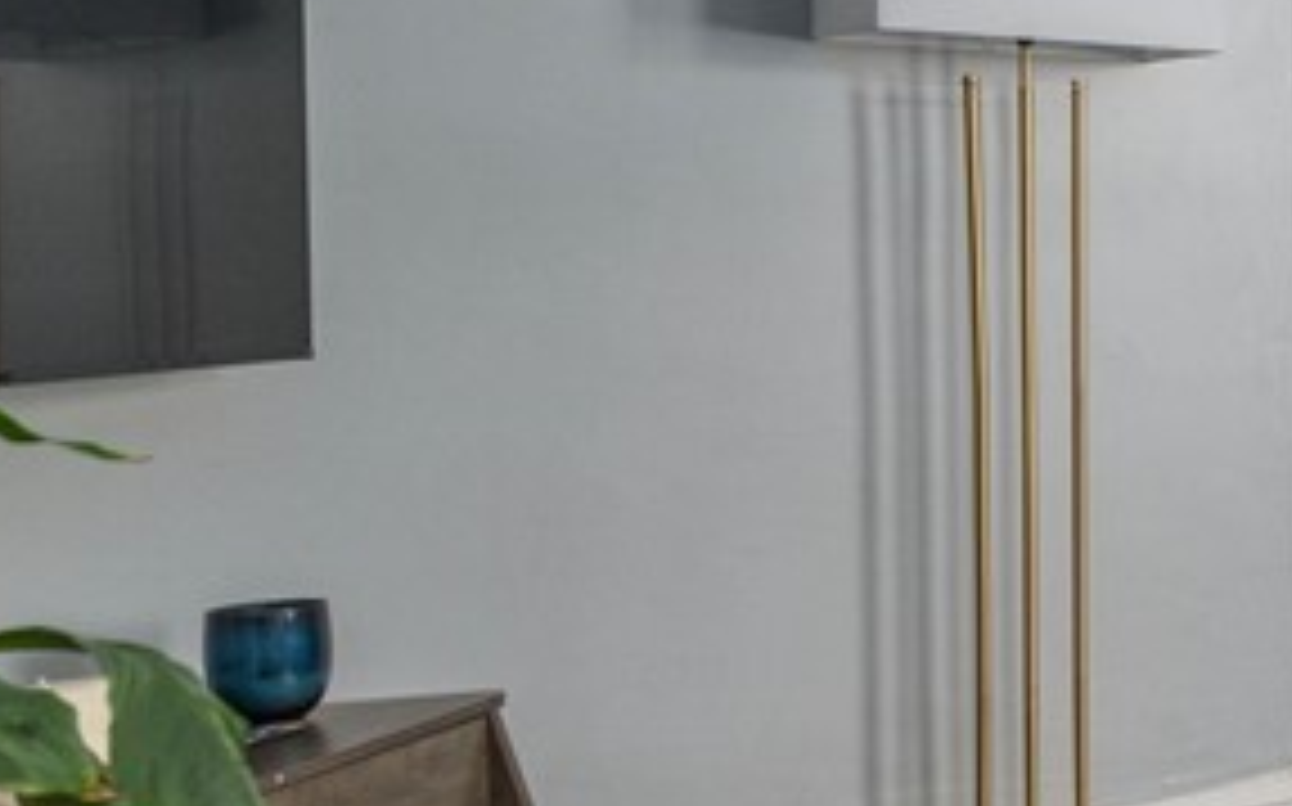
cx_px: 2240
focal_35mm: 54
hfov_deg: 23.2
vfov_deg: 23.7
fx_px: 1900
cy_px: 223
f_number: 9
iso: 200
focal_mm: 14
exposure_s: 1/60
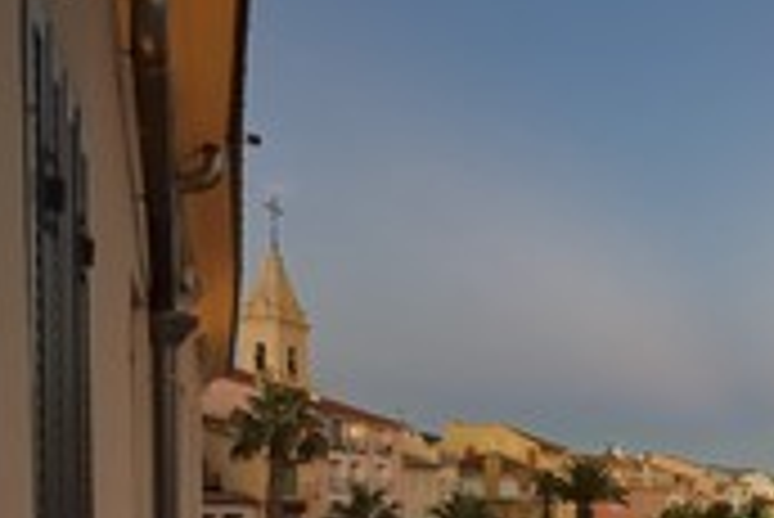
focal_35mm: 39
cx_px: 868
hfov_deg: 39.6
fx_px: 839
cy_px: 532
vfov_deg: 31.4
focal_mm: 16
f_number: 6.3
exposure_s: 1/80
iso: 1600
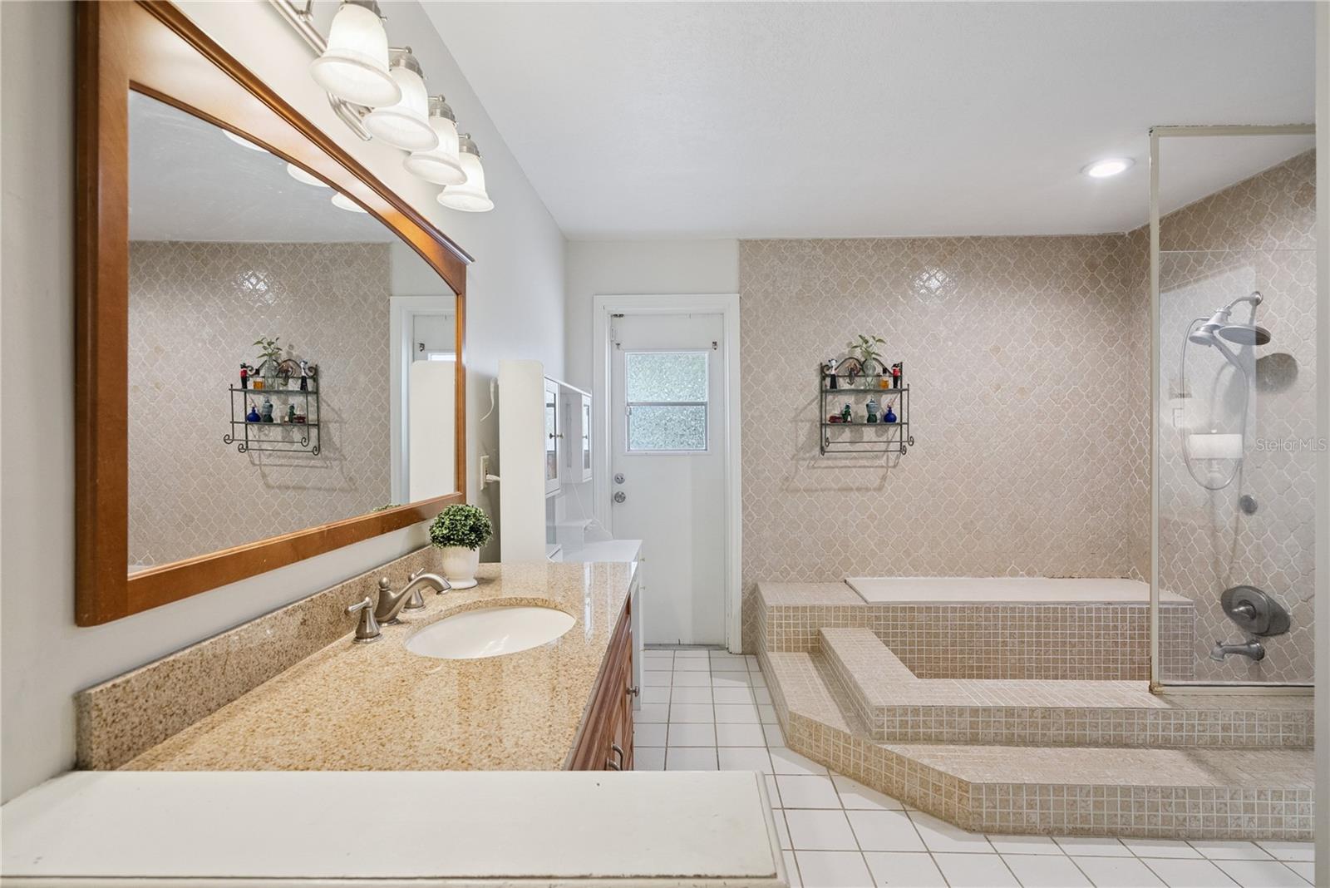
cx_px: 665
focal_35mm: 16
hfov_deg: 96.7
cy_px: 444
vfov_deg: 73.8
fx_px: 591
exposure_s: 1/50
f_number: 8
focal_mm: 16
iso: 2000
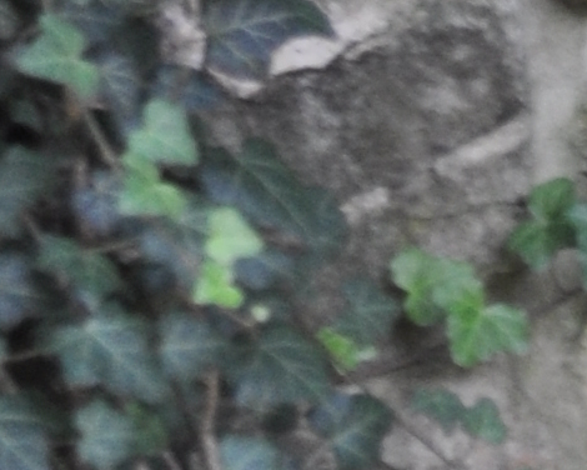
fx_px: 5351
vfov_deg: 5.0
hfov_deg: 5.9
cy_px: 620
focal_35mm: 308
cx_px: 1715
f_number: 4
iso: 400
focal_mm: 24
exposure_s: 1/60
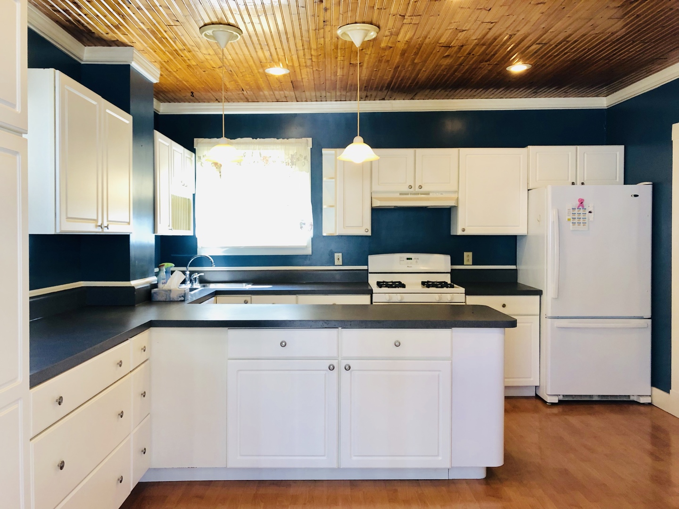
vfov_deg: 49.7
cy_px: 254
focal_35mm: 28
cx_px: 340
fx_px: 549
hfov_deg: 63.4
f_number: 1.8
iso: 32
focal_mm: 3.99
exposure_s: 1/30
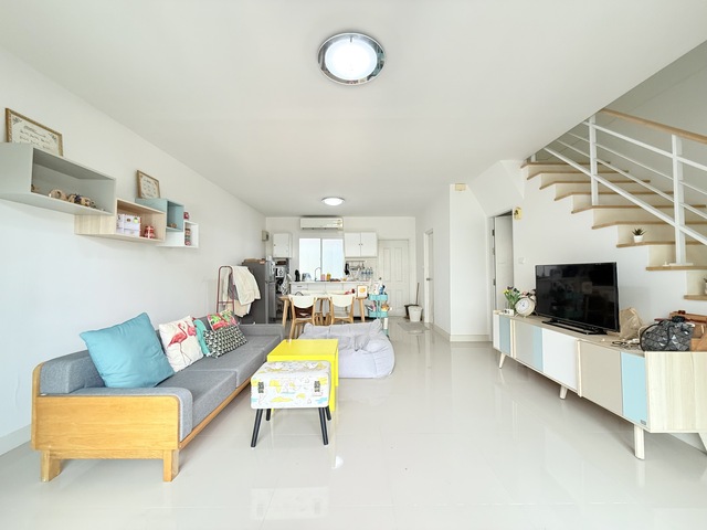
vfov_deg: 85.7
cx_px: 354
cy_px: 265
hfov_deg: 102.1
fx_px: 286
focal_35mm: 14
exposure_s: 1/100
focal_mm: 2.22
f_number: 2.2
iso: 320
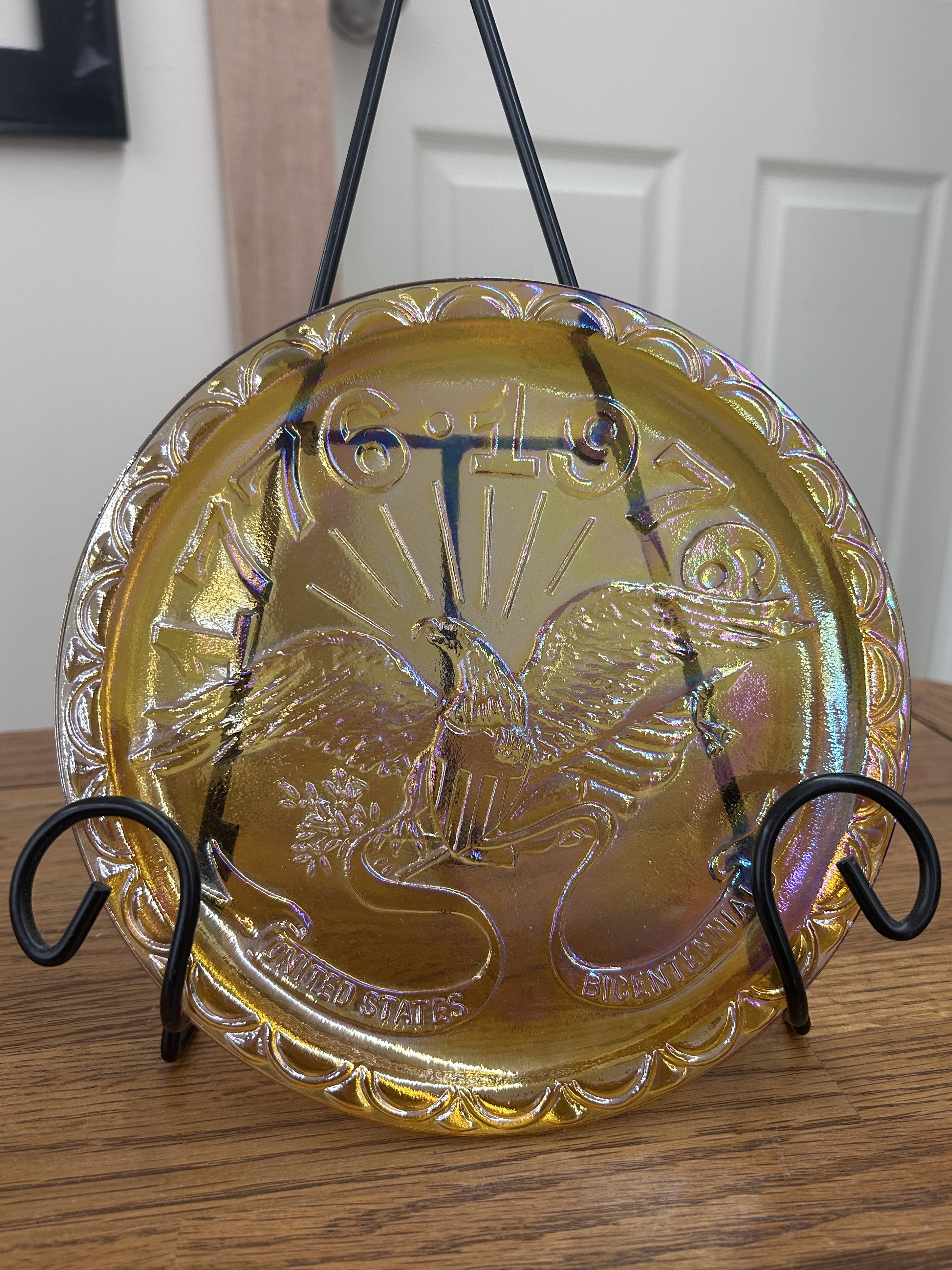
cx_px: 476
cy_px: 635
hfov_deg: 53.1
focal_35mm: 26
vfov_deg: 67.3
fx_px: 953
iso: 125
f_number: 1.5
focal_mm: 5.7
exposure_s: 1/120
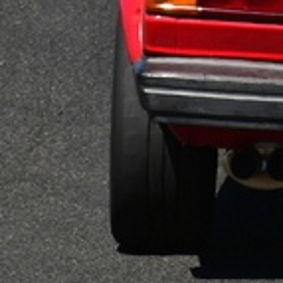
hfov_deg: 0.6
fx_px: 27785
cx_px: 461
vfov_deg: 0.6
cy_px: -177
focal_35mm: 3004
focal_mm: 420
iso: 500
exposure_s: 1/640
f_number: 13
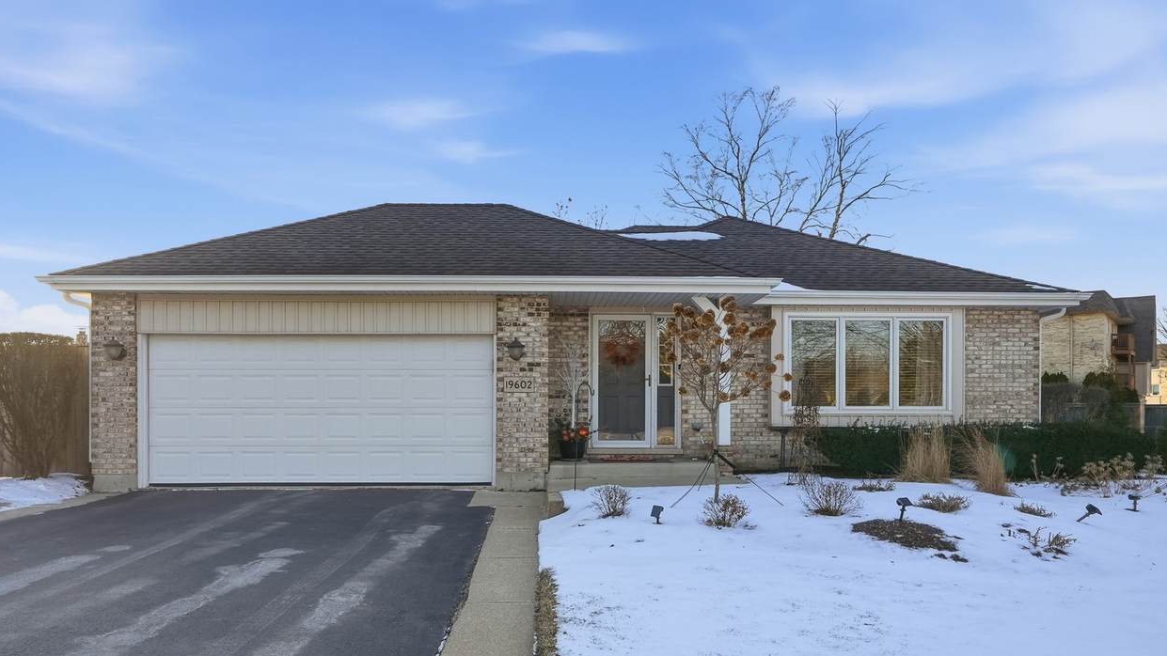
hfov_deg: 69.9
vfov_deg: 42.8
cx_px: 577
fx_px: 835
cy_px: 370
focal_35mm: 27
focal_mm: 25
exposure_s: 1/8000
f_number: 8
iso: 1000
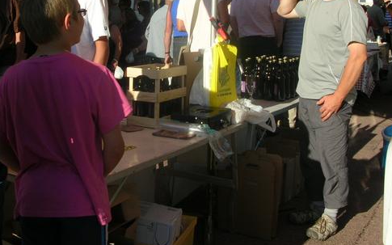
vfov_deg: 26.0
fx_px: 523
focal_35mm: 49
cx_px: 179
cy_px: 60
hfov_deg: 41.0
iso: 50
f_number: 5.6
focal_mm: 5.8
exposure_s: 1/248
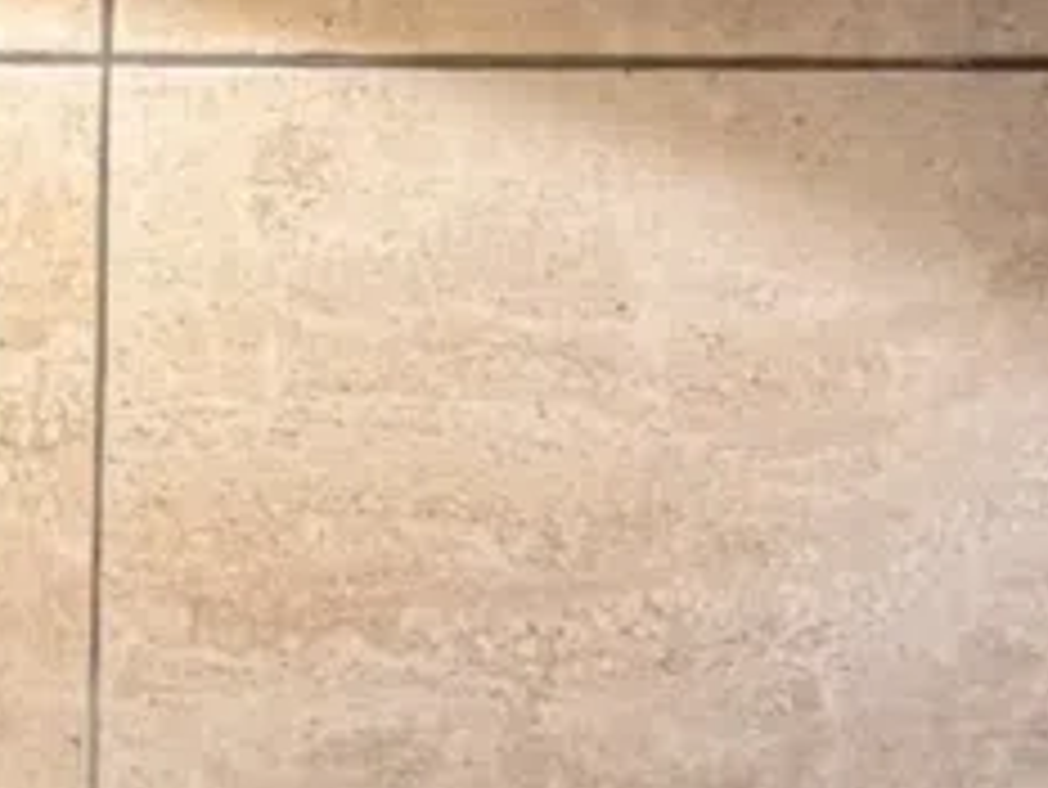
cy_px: 932
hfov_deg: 27.0
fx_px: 1999
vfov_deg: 20.9
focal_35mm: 66
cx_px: -103
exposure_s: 1/50
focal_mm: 6.76
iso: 250
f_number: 1.78
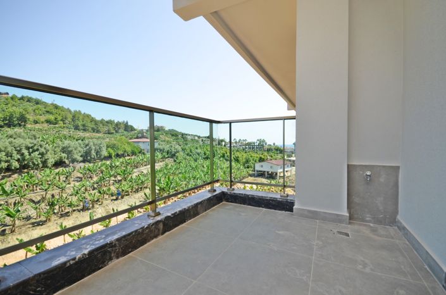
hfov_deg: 100.5
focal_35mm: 15
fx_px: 185
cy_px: 148
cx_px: 223
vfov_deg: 77.0
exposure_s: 1/160
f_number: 6.3
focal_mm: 10
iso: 100
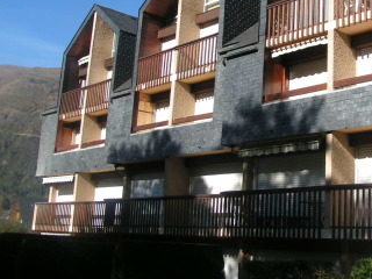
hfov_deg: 34.0
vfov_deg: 25.9
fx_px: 602
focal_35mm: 56
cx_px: 255
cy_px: 85
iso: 50
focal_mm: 5.8
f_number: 5.6
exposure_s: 1/400
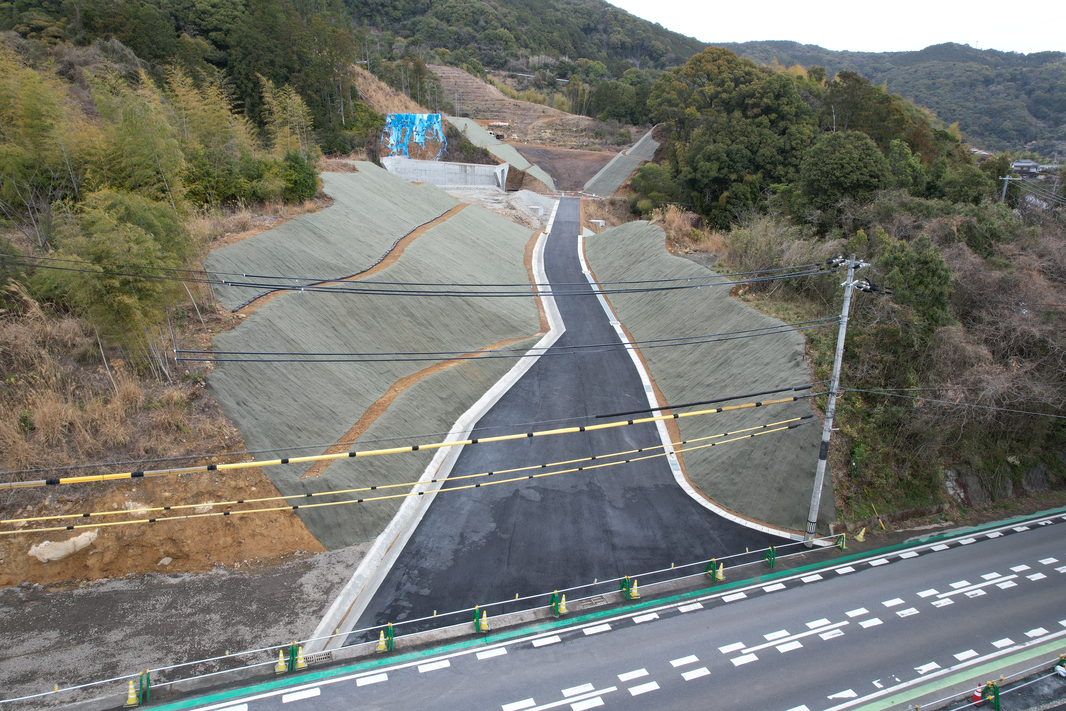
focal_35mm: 22
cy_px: 356
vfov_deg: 57.2
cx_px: 533
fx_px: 651
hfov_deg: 78.6
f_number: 2.8
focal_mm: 8.38
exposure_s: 1/180
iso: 100
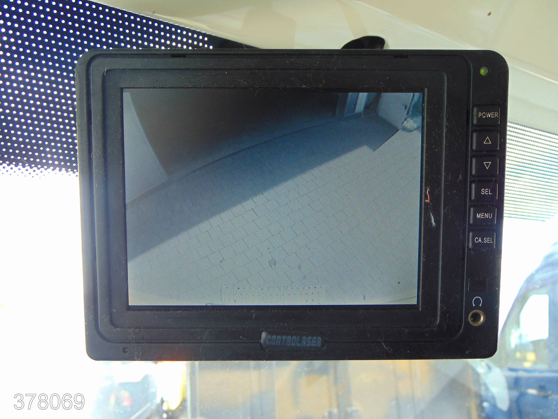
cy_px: 210
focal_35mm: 35
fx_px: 564
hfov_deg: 52.6
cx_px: 279
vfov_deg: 40.7
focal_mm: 6.3
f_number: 3.2
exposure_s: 1/40
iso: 80
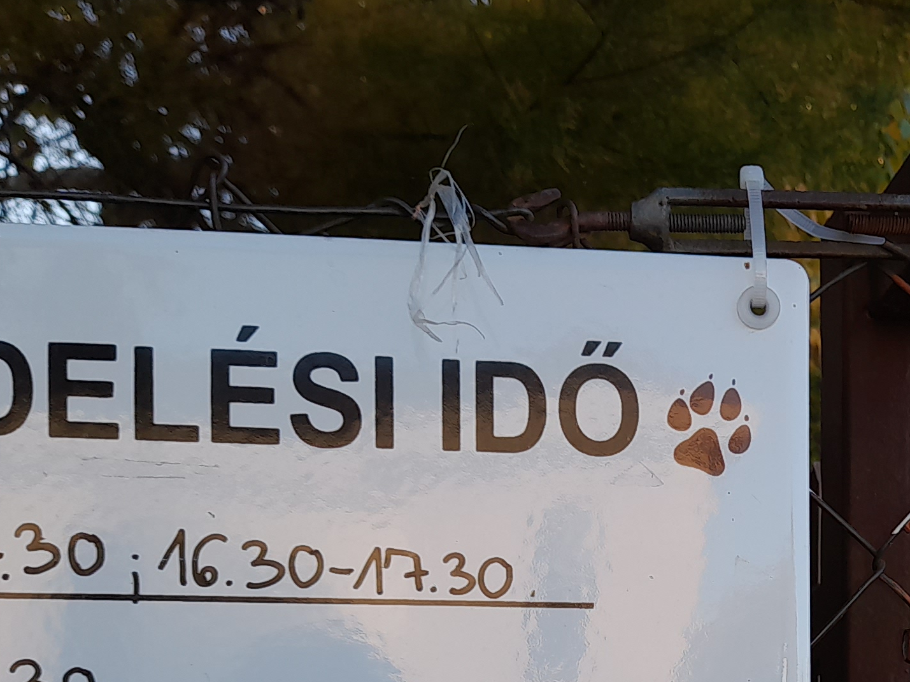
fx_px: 1840
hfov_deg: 26.7
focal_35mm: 70
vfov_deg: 19.8
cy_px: 797
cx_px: 837
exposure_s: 1/147
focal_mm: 4.6
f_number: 2
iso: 20
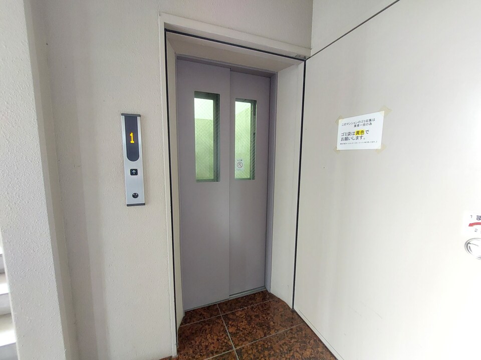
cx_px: 240
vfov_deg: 89.9
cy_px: 180
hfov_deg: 106.2
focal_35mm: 13
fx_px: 181
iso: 640
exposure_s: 1/20
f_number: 2.2
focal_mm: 1.74
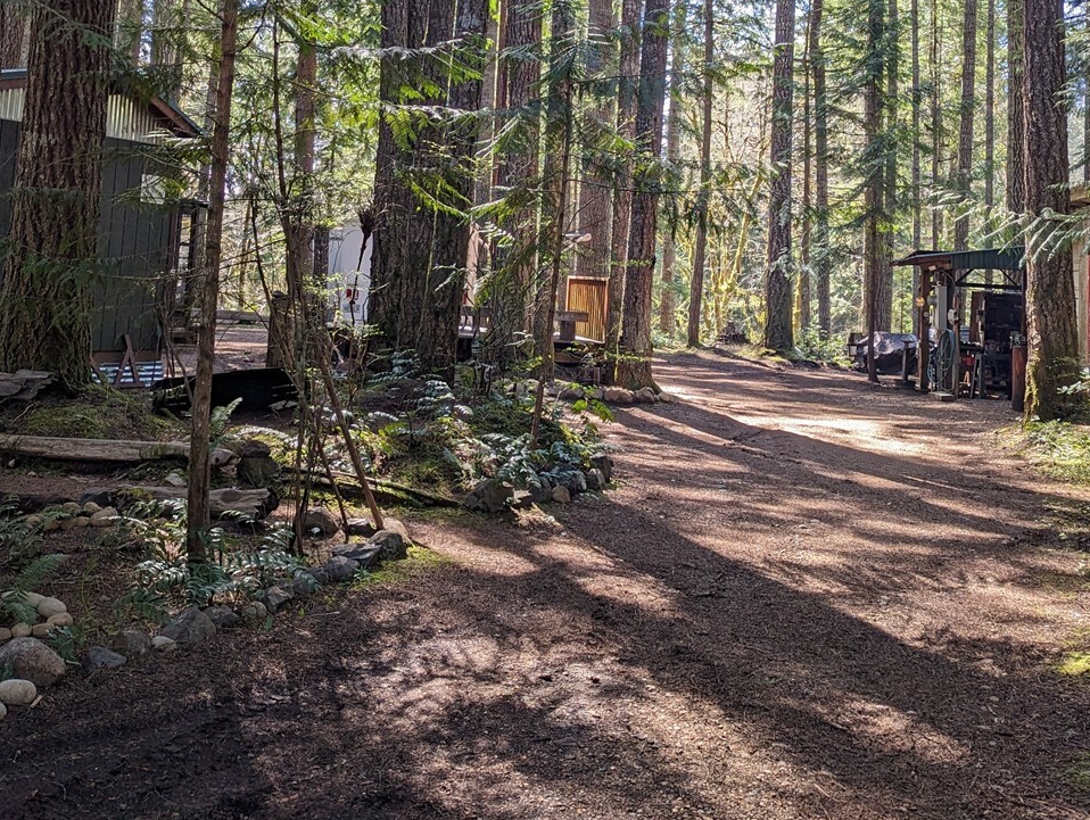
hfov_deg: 46.7
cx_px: 482
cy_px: 140
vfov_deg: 34.7
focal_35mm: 40
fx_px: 1261
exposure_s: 1/126
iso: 42
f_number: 1.85
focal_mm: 6.81
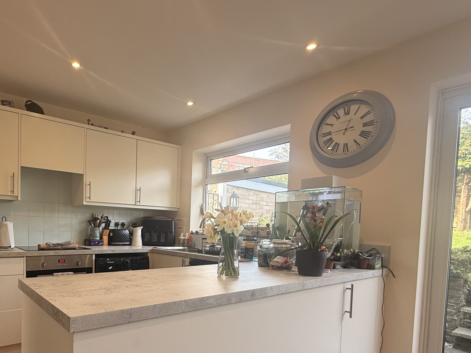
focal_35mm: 22
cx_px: 139
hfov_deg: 72.8
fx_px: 299
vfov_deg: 59.5
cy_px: 239
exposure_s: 1/99
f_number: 2.2
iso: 80
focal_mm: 2.22
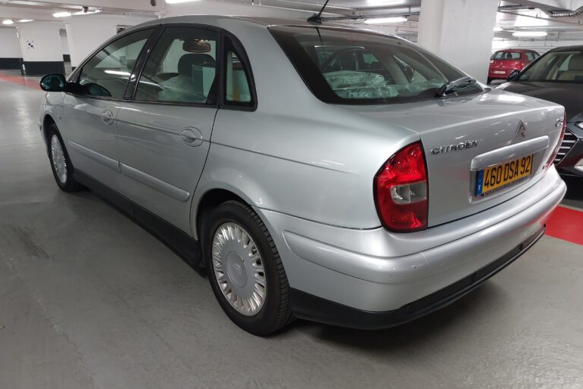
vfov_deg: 48.0
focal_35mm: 27
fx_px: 437
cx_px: 298
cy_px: 202
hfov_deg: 67.4
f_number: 1.8
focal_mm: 5.23
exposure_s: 1/60
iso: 400
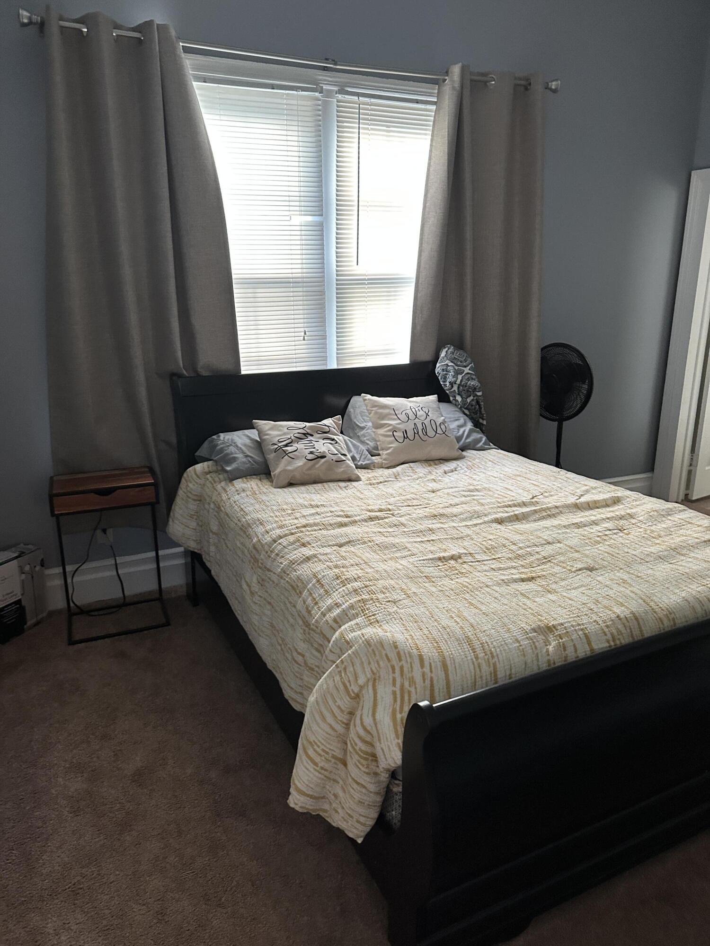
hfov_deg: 56.8
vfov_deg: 71.6
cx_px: 355
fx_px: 656
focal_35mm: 24
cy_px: 473
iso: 400
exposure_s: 1/60
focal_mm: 6.86
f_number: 1.78
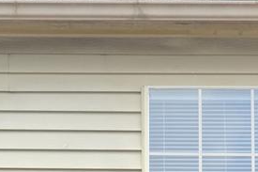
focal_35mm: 268
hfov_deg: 7.6
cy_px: 562
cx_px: -20
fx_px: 1919
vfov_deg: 4.8
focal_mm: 24
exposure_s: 1/200
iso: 100
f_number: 7.1
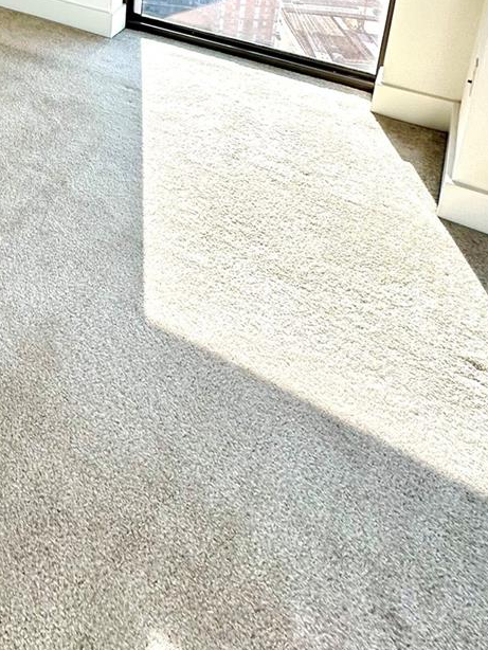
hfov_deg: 35.3
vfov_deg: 41.4
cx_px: -39
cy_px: -73
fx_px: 657
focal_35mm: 35
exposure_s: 1/251
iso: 40
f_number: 2.2
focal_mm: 2.22
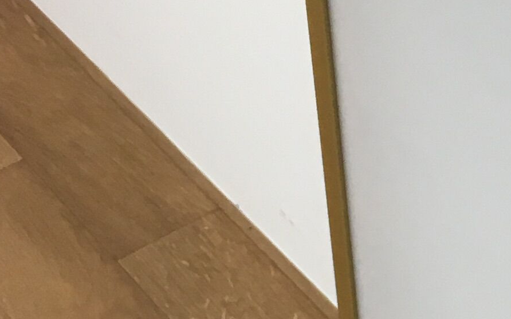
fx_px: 1935
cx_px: 826
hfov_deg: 13.9
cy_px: 438
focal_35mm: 139
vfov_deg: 9.2
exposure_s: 1/33
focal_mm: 4.15
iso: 32
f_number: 2.2
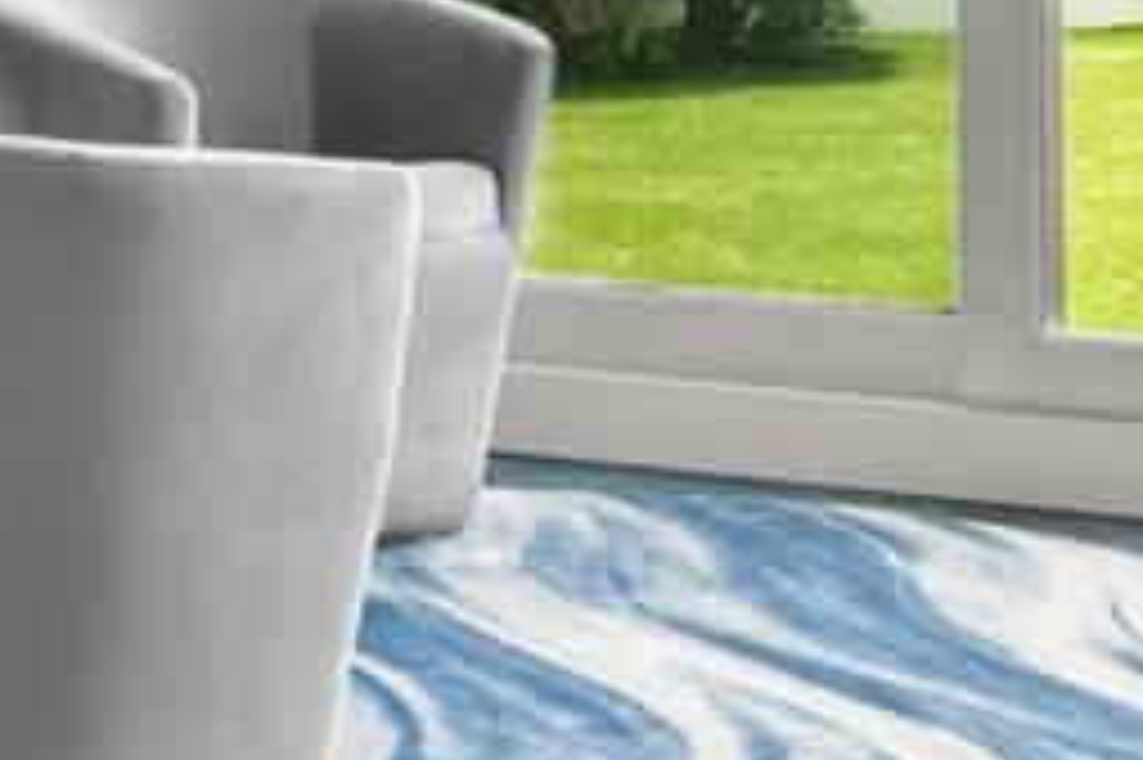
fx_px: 3998
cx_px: 1184
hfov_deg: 15.9
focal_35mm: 126
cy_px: -346
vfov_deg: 10.5
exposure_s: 1/25
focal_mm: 20
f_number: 9
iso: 250
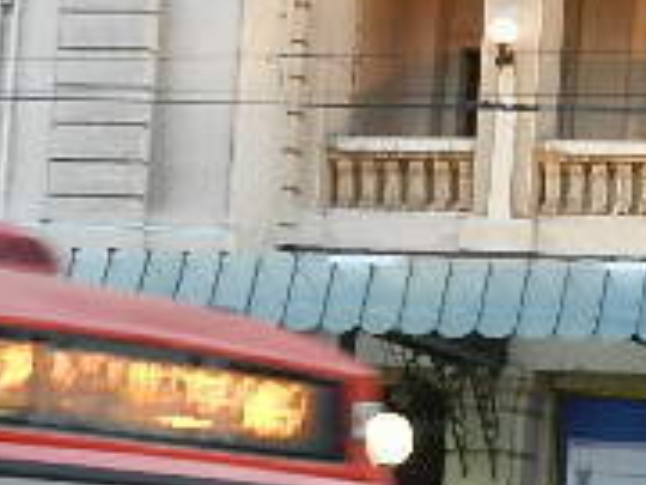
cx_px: 976
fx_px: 2986
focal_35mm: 160
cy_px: 593
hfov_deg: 11.8
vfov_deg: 9.2
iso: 160
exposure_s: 1/50
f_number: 4.2
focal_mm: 8.2
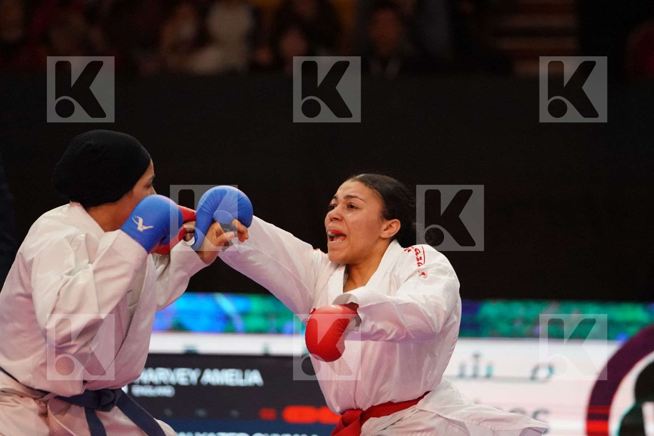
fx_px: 4868
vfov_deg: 5.1
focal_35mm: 268
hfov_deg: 7.7
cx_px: 327
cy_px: 218
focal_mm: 179
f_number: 2.8
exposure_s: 1/1000
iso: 6400
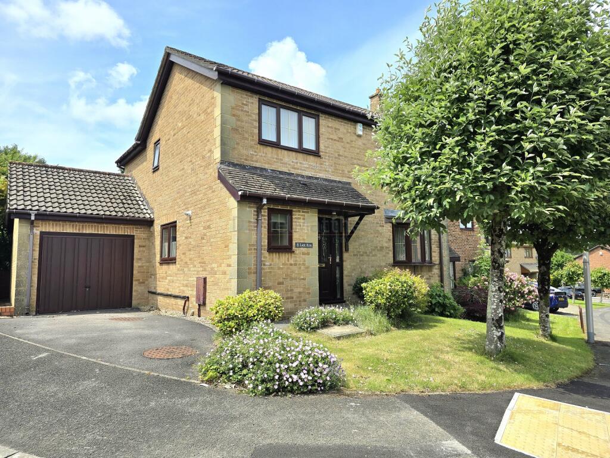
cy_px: 229
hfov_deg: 73.9
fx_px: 405
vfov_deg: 58.9
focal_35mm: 23
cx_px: 305
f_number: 1.7
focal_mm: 6.3
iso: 12
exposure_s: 1/769
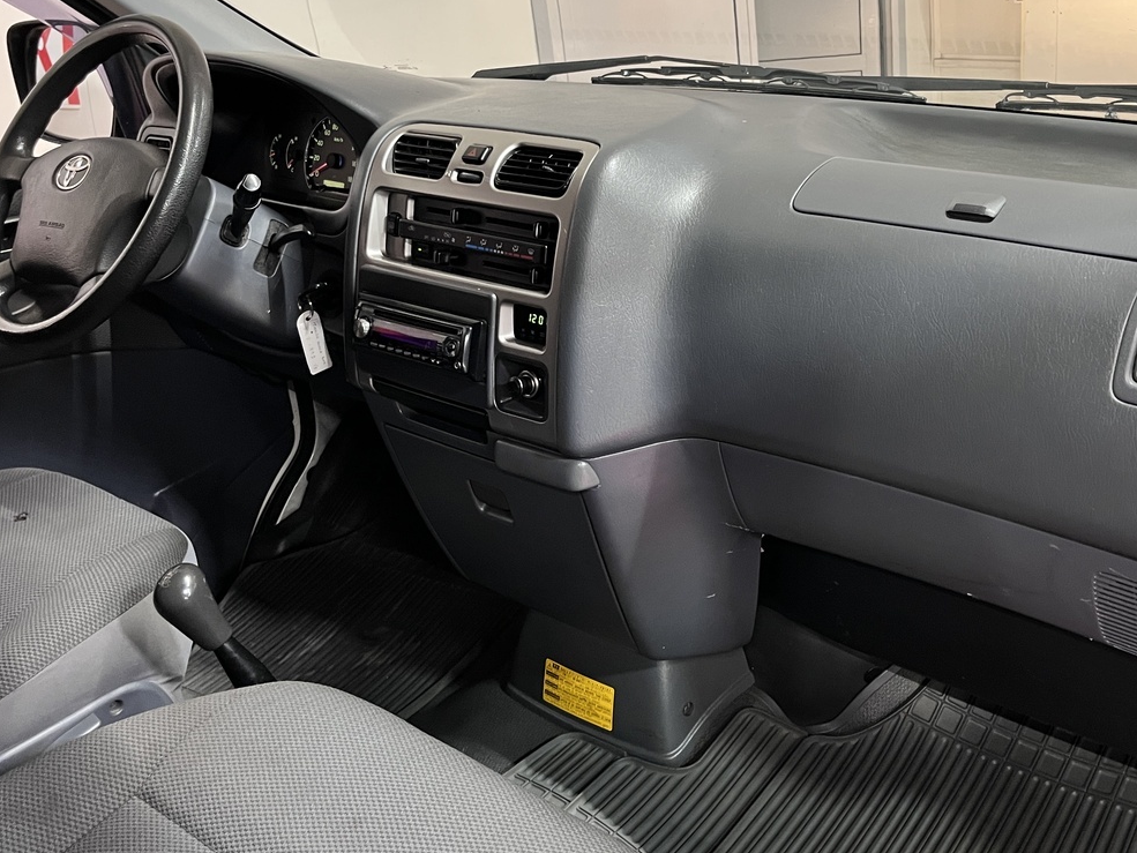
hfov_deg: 48.7
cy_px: 332
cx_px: 686
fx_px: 1248
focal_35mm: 38
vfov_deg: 37.6
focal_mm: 5.1
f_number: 1.6
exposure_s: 1/50
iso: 250
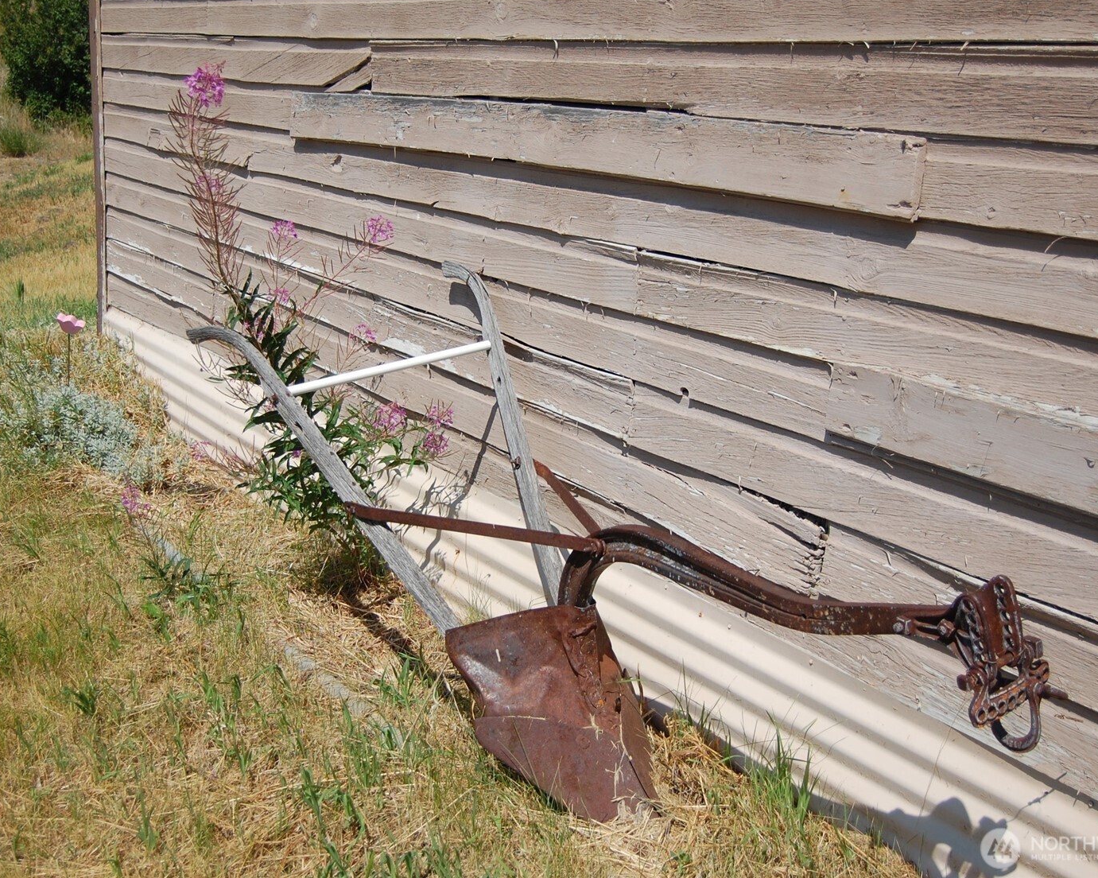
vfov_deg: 33.4
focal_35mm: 45
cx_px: 499
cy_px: 430
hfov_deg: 41.1
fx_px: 1462
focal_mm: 26
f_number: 4.2
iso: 200
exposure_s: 1/2500
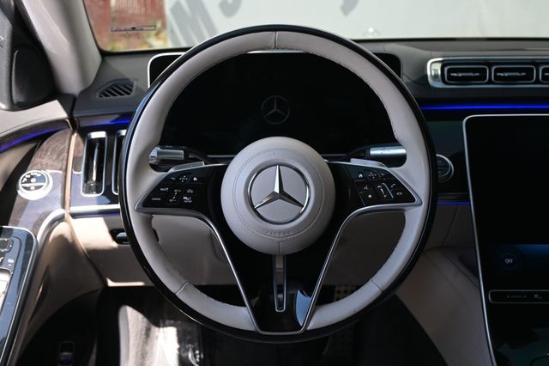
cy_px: 183
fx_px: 572
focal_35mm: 38
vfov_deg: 35.5
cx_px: 274
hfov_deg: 51.3
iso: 400
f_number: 4.2
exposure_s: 1/160
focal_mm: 25
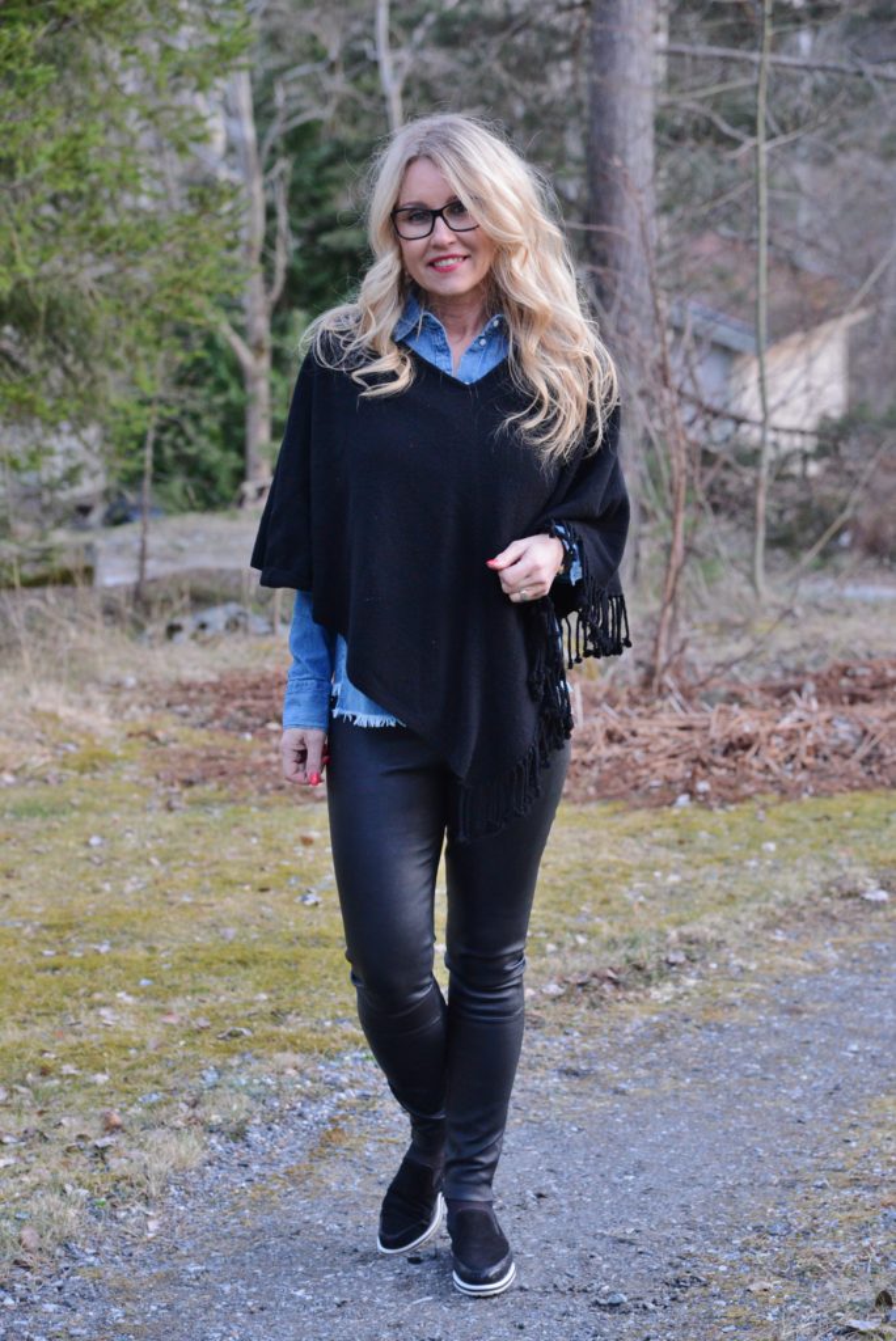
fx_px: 3430
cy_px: 670
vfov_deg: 22.1
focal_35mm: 92
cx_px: 448
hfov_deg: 14.9
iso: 3200
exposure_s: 1/100
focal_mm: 92
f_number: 5.6
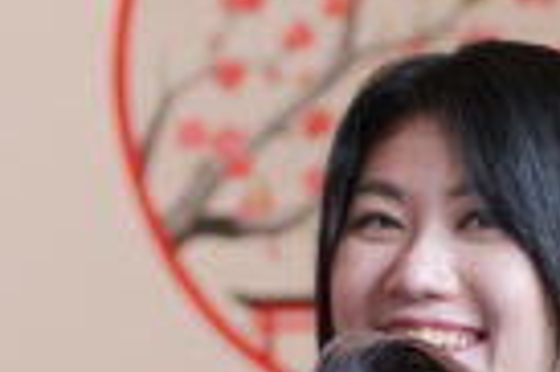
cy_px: 971
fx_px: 5345
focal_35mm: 344
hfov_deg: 6.0
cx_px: 20
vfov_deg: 3.9
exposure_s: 1/200
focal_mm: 46
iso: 800
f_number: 2.8
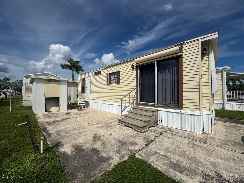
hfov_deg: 102.1
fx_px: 99
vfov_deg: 85.7
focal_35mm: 14
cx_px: 122
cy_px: 92
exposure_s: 1/5650
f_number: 2.2
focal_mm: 2.22
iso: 32
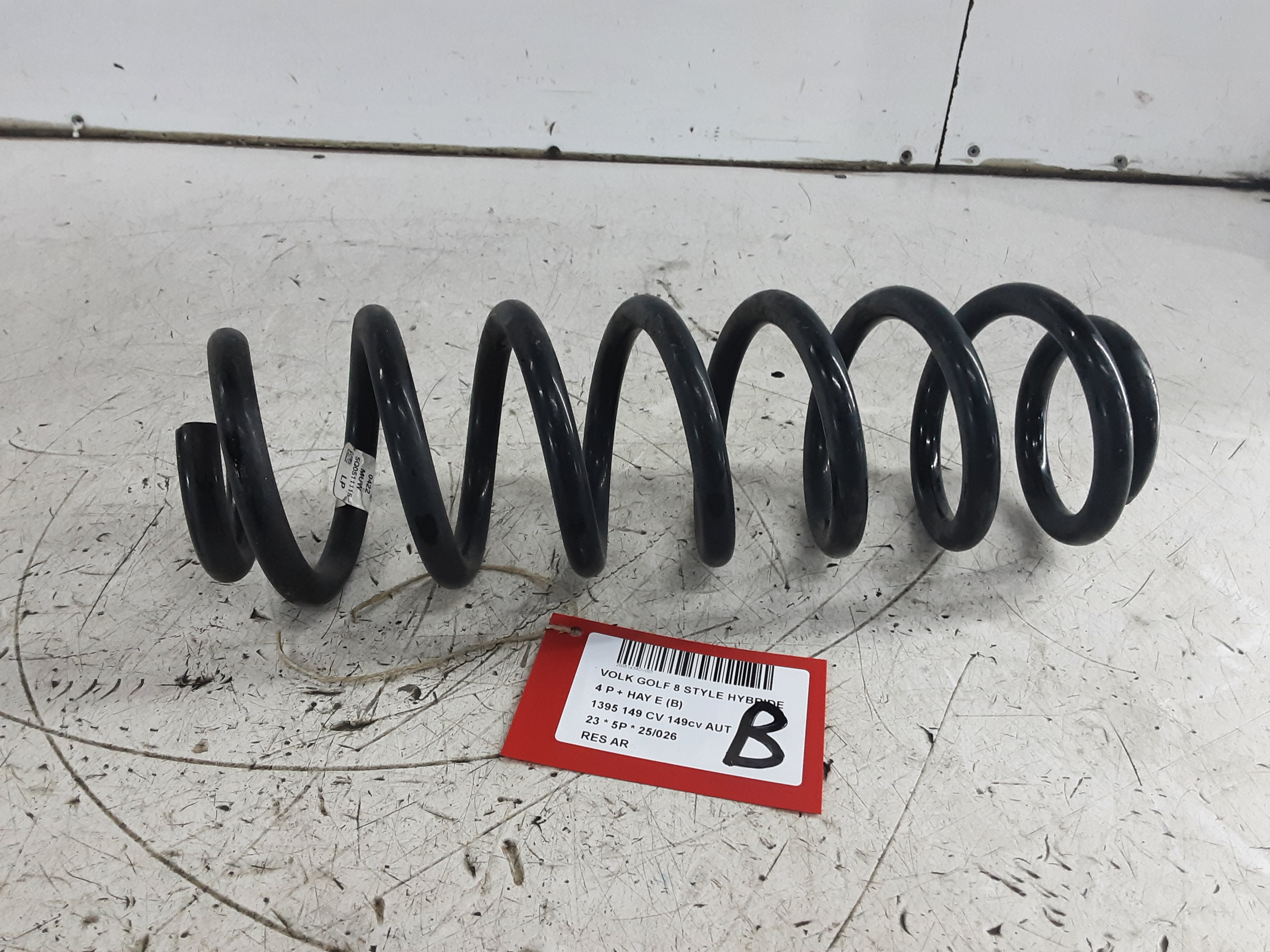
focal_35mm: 27
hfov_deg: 65.3
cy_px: 476
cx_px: 635
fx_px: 991
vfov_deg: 51.4
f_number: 1.9
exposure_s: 1/50
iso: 125
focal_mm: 2.91
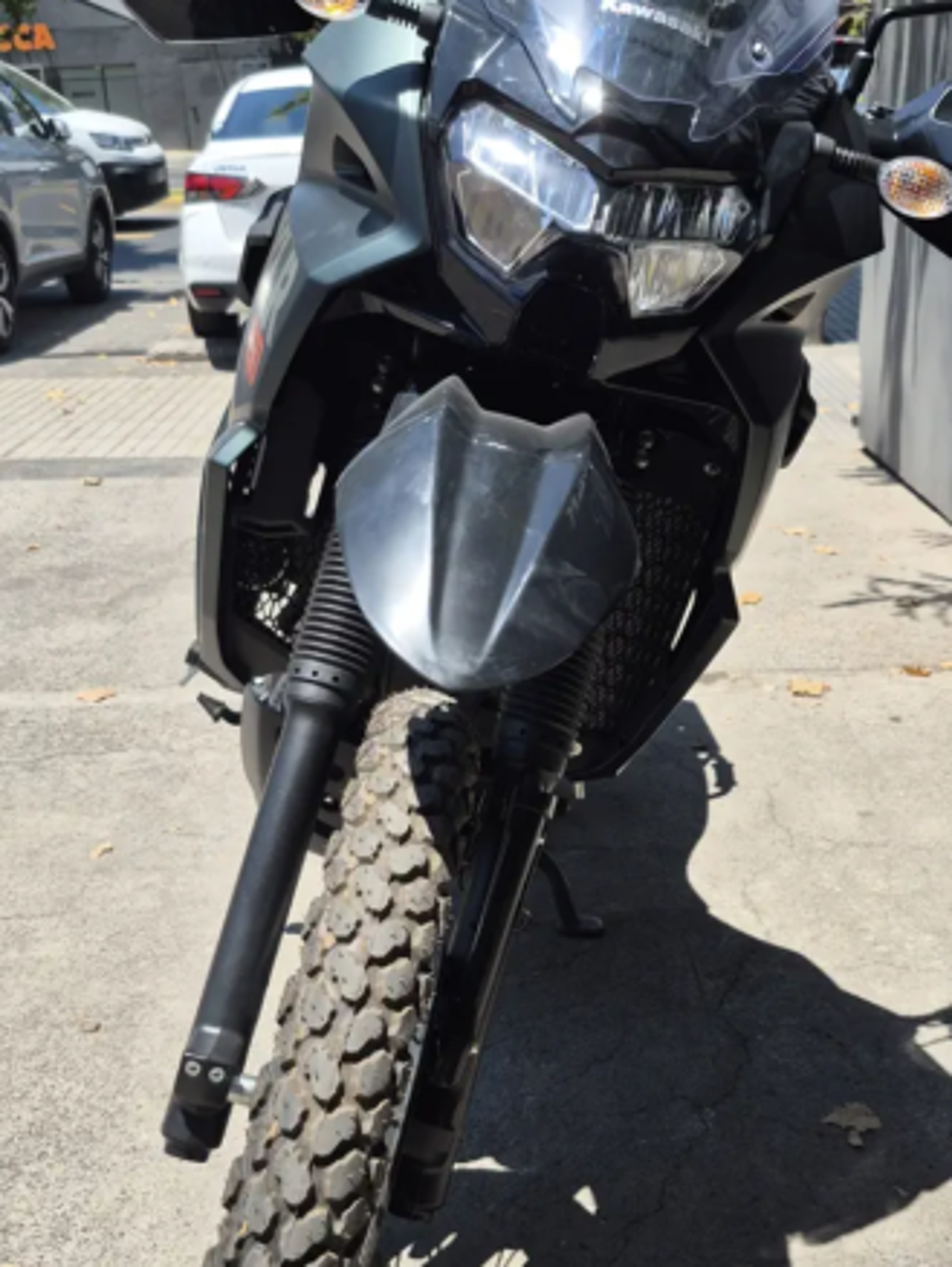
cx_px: 501
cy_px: 665
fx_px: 1539
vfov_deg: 44.8
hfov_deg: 34.4
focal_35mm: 42
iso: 25
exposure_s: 1/1204
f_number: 1.8
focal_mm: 5.4
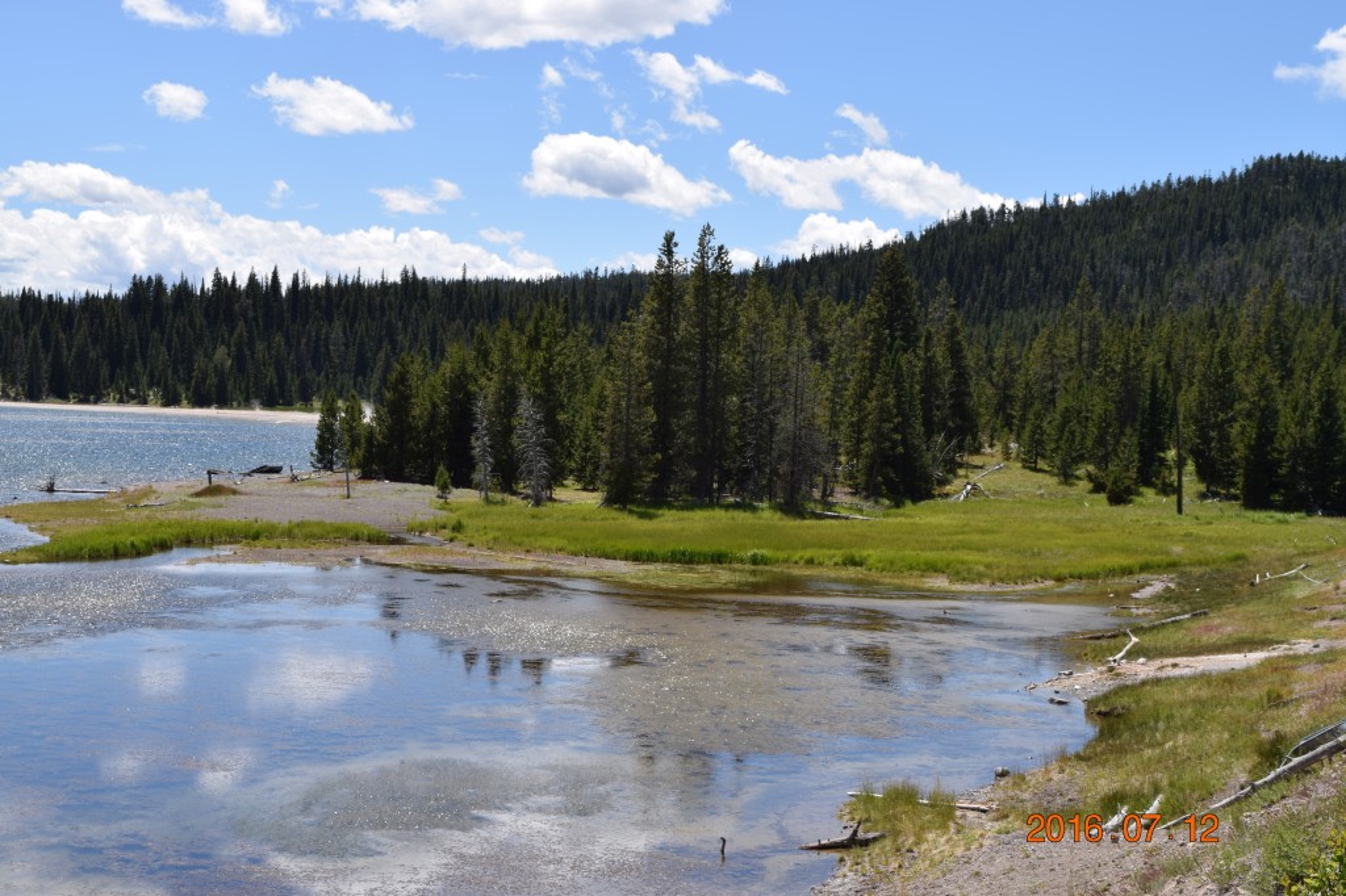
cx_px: 673
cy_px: 448
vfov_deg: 23.8
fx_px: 2130
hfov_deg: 35.1
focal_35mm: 57
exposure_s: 1/200
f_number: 10
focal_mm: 38
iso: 100
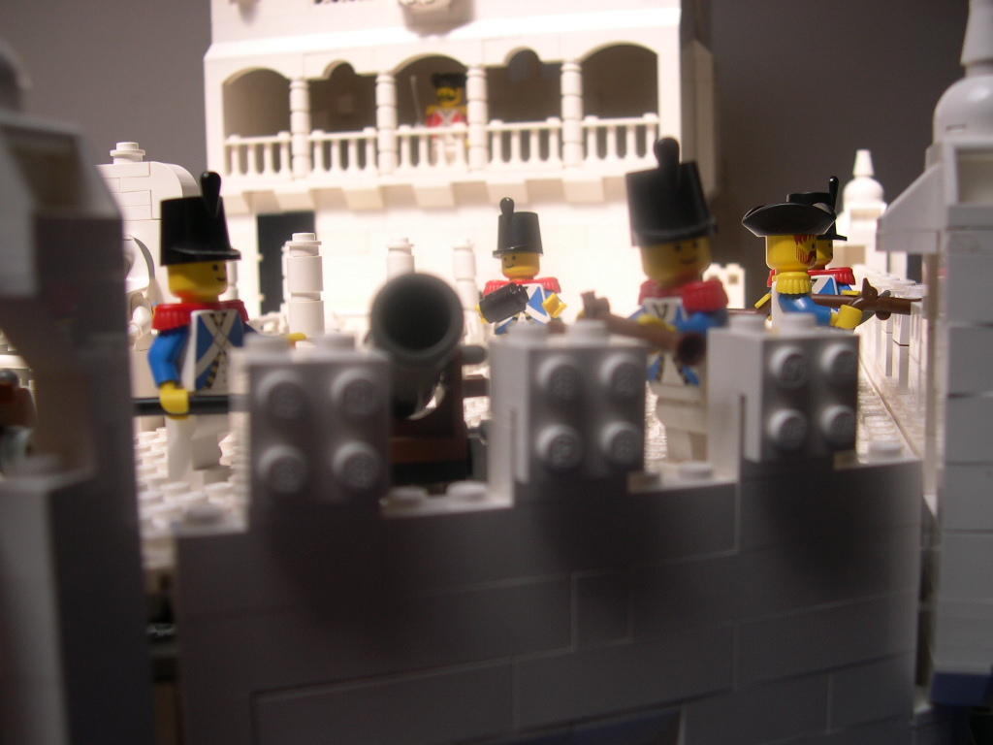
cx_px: 496
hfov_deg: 49.0
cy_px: 372
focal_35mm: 38
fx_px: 1090
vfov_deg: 37.7
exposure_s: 1/528
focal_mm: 8
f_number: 2.8
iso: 100
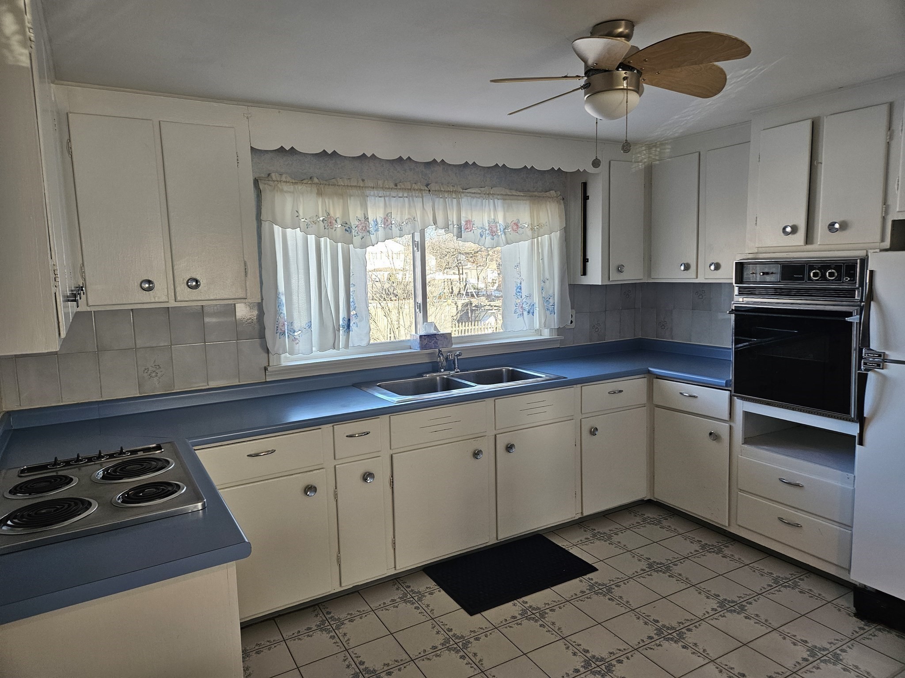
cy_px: 339
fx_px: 601
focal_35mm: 23
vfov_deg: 58.9
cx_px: 452
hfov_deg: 73.9
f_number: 1.8
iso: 125
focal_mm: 5.4
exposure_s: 1/120
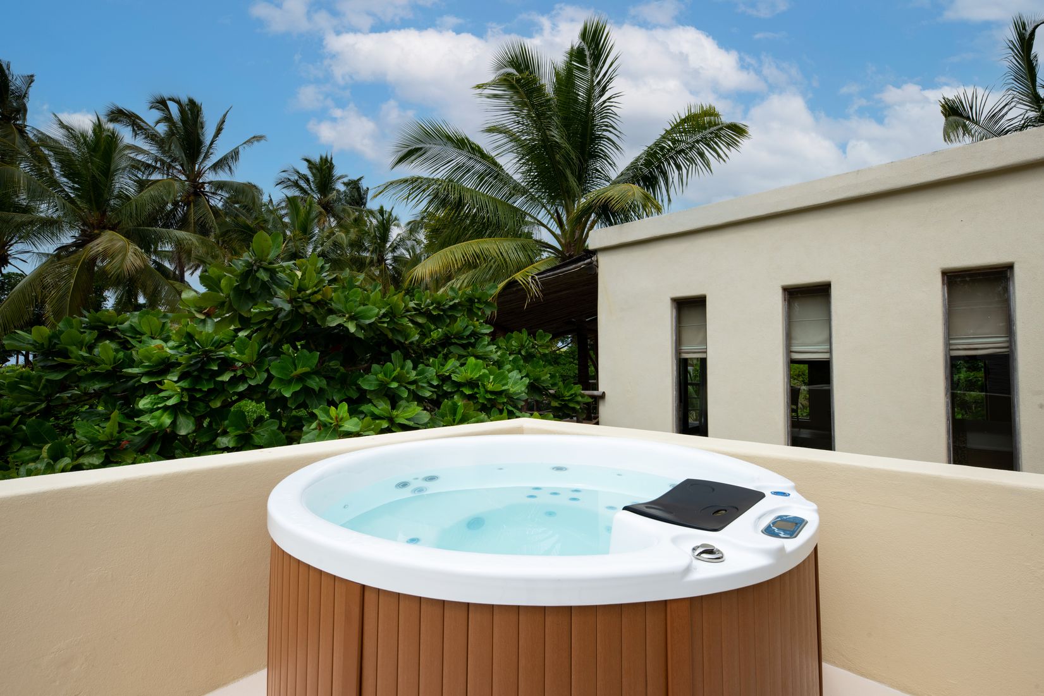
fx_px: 464
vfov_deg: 73.8
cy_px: 348
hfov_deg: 96.7
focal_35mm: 16
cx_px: 522
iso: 200
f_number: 13
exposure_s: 1/320
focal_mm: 16
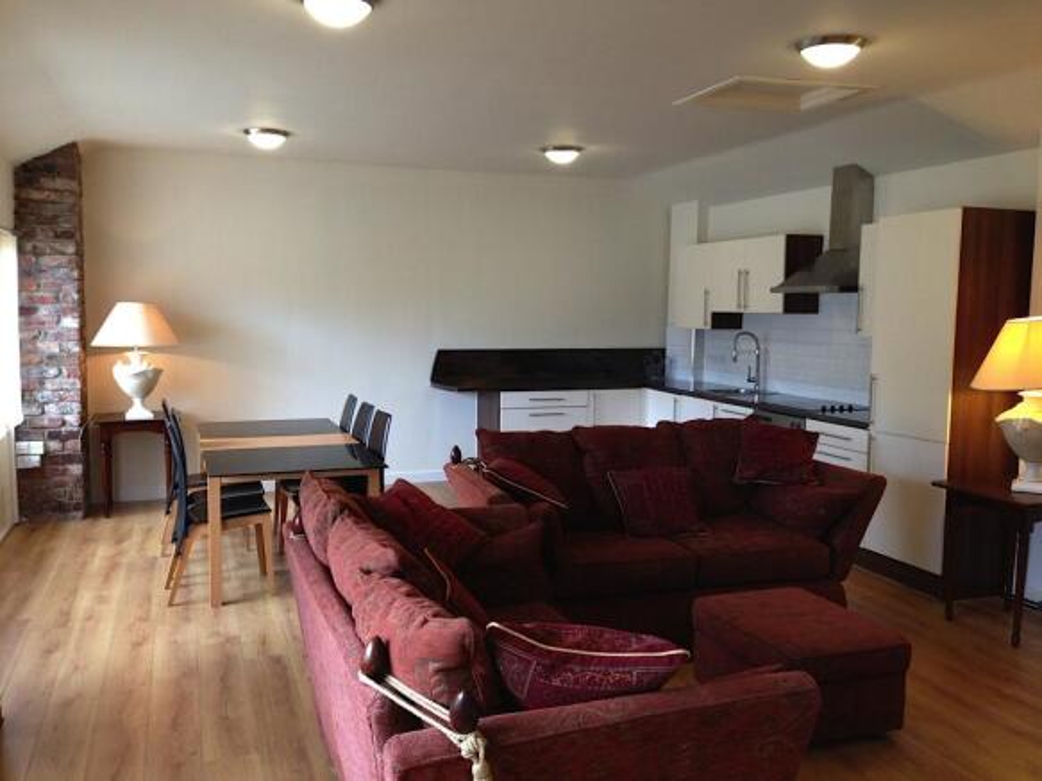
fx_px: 993
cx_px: 521
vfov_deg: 42.9
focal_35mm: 33
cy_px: 390
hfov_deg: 55.4
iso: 80
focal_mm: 4.13
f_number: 2.4
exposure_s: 1/20
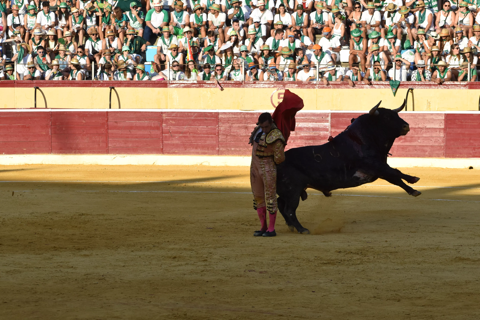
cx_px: 239
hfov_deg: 13.6
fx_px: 2013
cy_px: 163
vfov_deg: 9.1
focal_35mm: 151
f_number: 8
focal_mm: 82
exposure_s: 1/1000
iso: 400
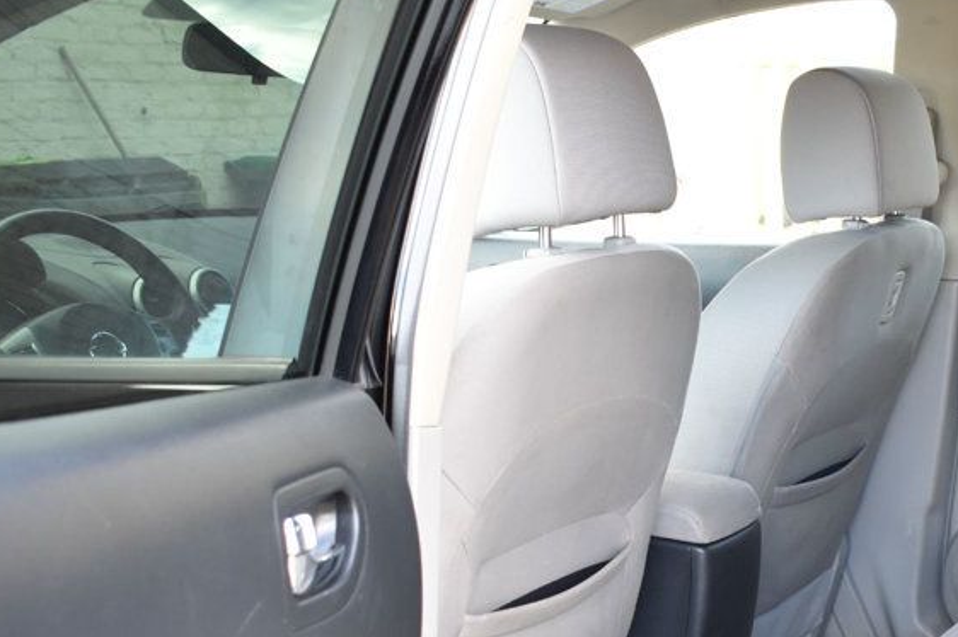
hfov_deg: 31.0
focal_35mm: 63
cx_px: 799
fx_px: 1673
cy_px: 540
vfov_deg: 21.2
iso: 800
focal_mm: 23
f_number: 4.5
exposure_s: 1/125
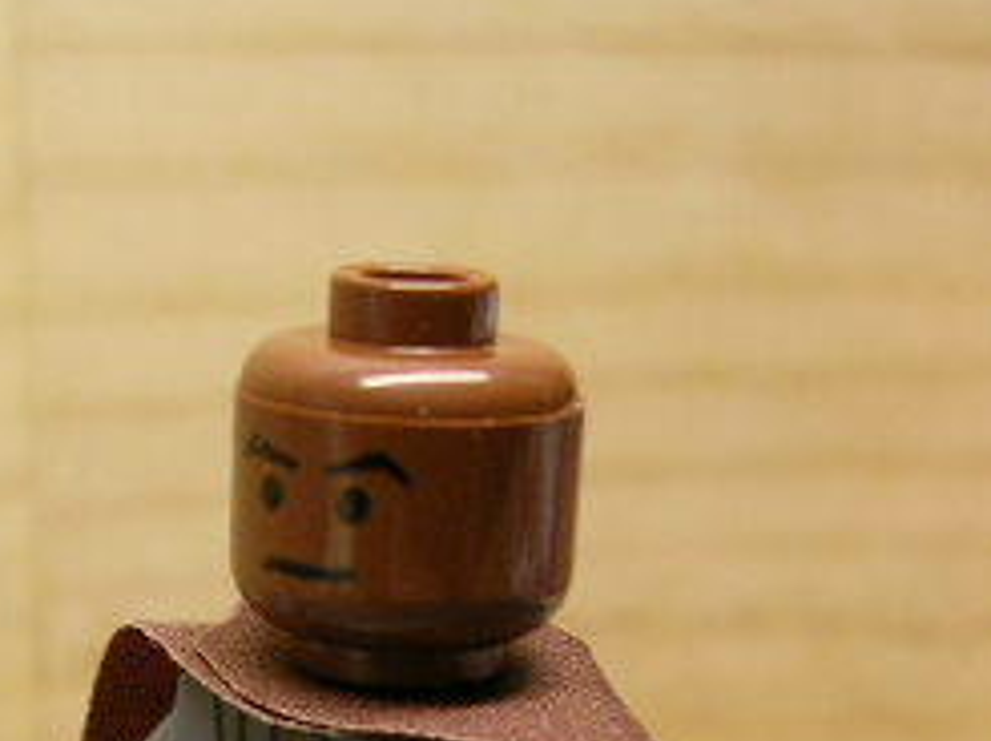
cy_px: 918
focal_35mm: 99
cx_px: 209
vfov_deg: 14.4
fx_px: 2831
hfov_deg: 19.7
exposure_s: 1/10.8
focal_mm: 5.8
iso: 50
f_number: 2.8
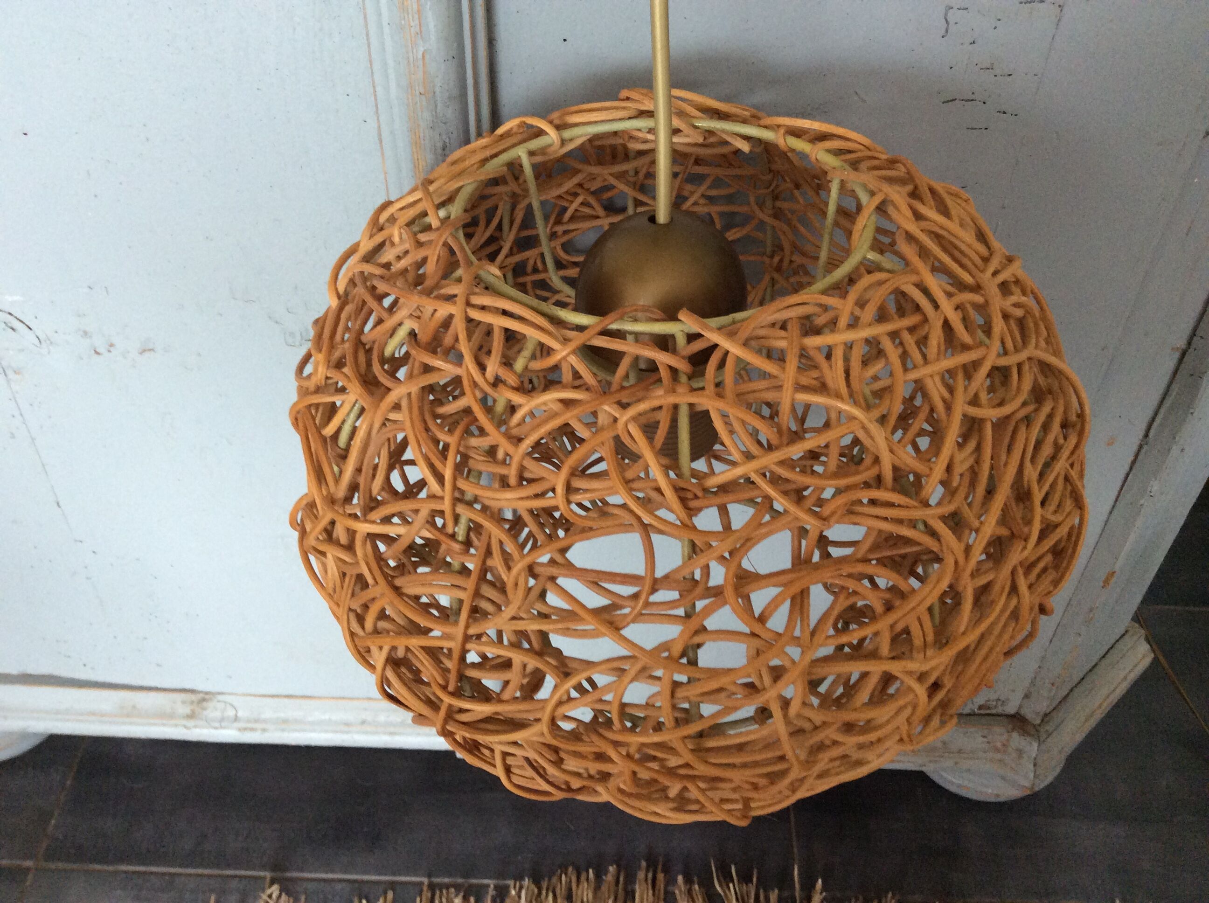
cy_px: 452
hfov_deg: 56.9
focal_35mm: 32
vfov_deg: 44.1
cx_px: 604
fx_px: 1116
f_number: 2.4
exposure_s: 1/25
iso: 125
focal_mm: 3.3
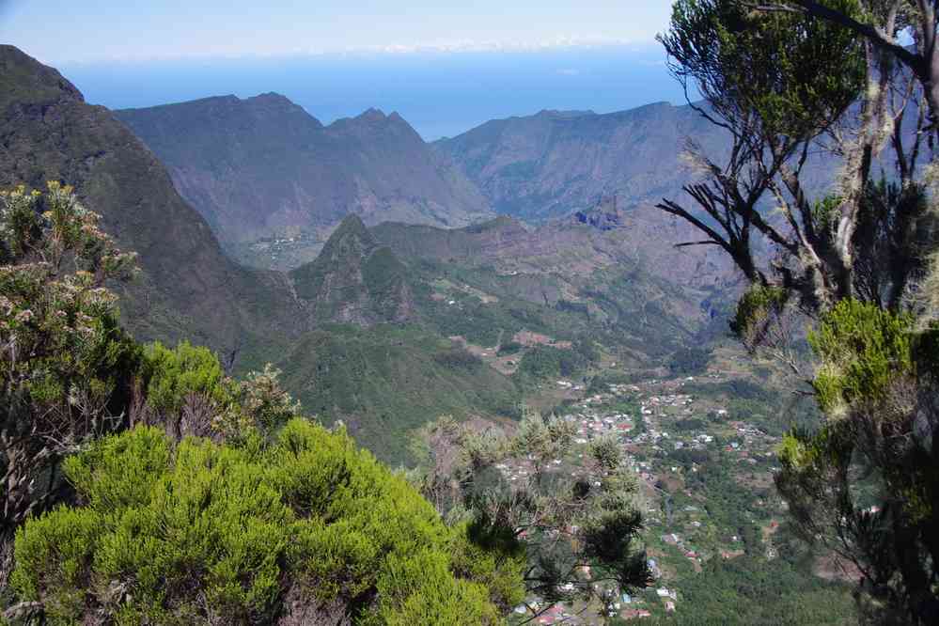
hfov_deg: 48.1
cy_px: 313
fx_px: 1052
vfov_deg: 33.1
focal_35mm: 40
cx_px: 470
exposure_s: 1/100
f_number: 11
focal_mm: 26.9
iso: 200
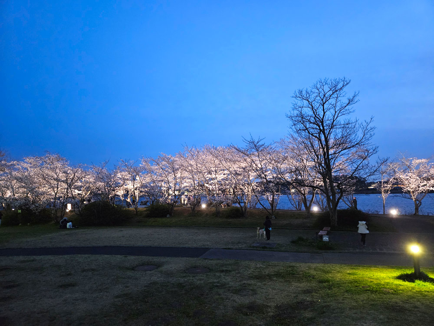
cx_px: 217
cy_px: 163
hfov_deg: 73.9
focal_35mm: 23
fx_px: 288
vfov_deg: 58.9
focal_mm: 5.4
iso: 1250
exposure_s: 1/25
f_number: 1.8
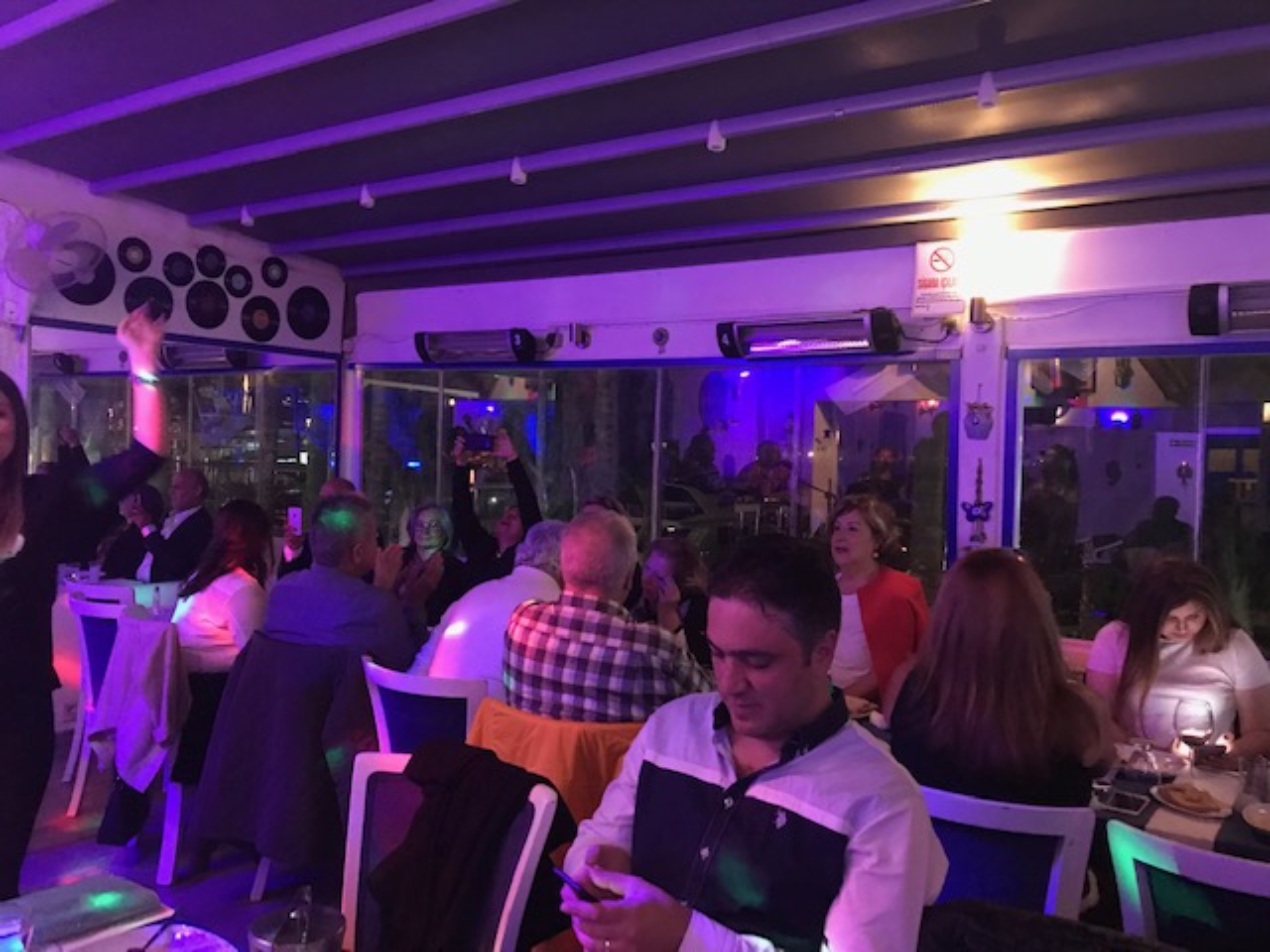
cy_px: 476
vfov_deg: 49.7
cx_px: 635
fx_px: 1027
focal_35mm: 28
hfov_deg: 63.4
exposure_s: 1/4
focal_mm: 3.99
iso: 160
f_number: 1.8
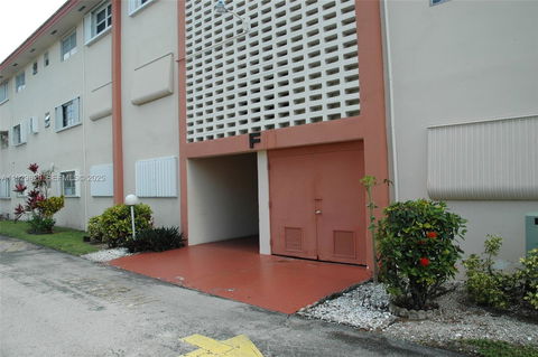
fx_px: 403
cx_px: 269
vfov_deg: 47.8
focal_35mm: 27
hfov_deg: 67.4
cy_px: 178
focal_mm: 18
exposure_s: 1/250
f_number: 8
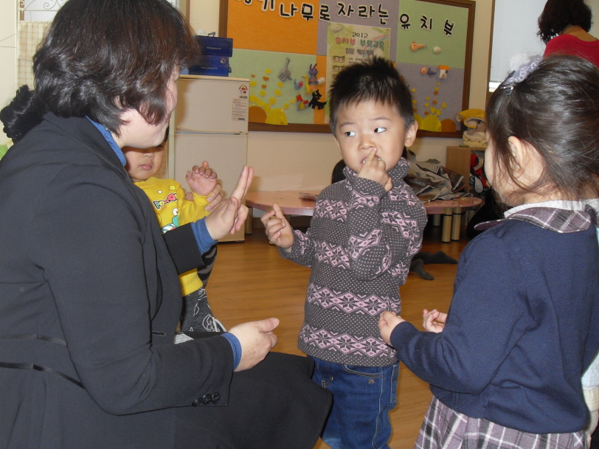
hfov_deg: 45.7
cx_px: 269
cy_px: 224
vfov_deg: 35.1
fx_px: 709
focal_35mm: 41
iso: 100
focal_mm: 6.3
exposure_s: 1/45
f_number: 2.8
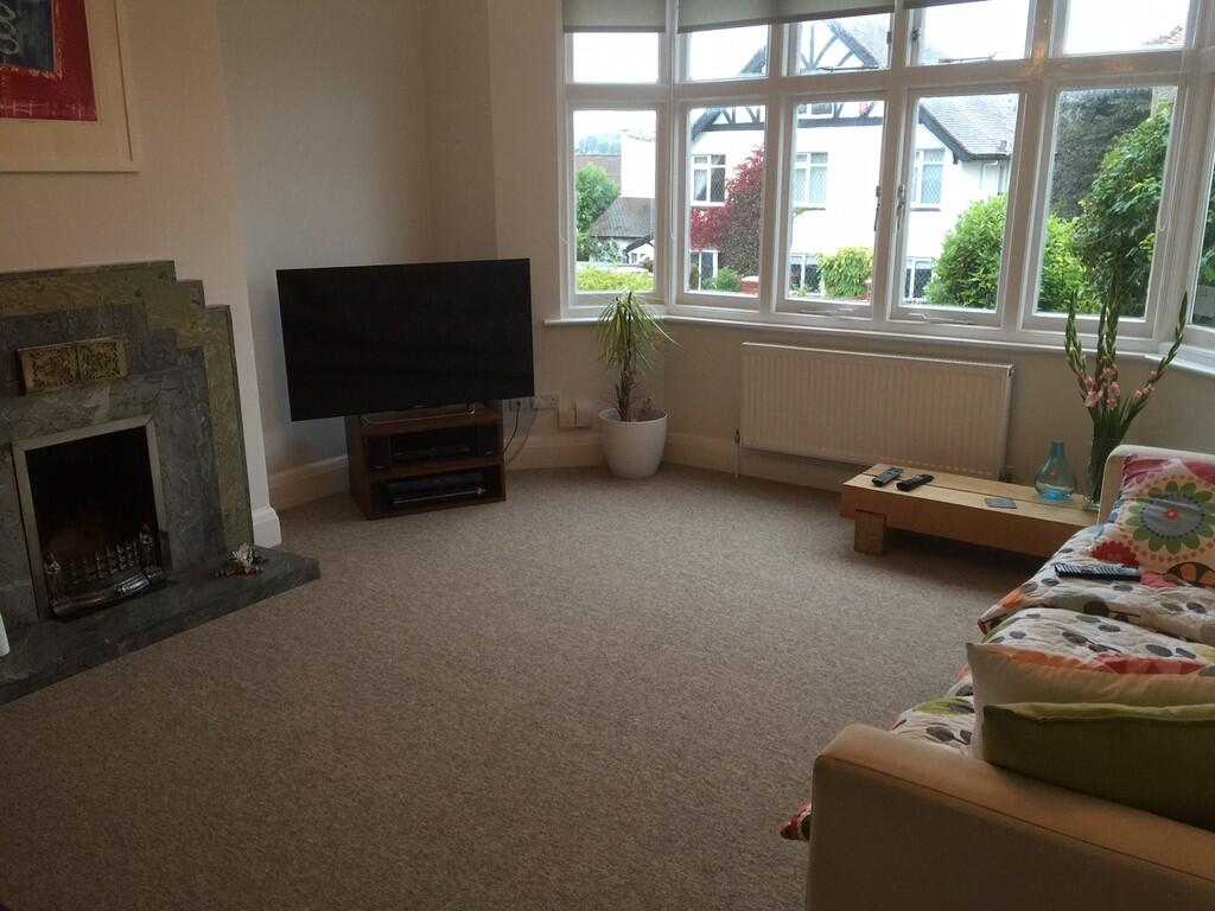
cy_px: 456
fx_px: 1018
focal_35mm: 29
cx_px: 608
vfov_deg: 48.2
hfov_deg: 61.7
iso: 80
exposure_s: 1/33
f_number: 2.2
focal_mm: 4.15
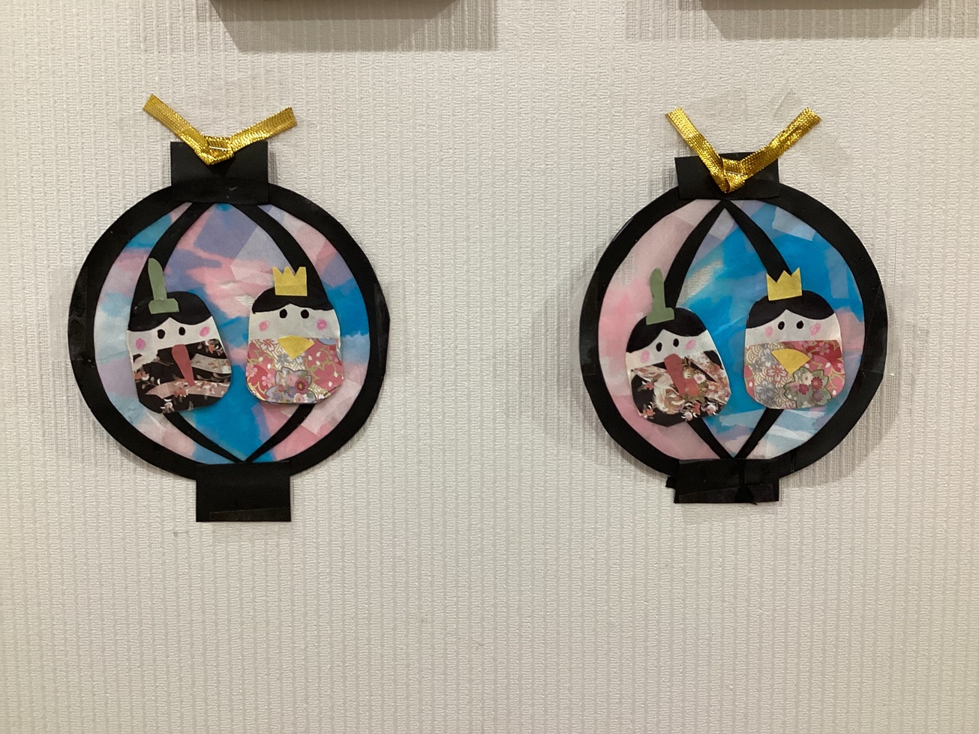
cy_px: 367
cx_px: 490
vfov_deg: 45.4
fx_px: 877
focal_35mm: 31
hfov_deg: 58.3
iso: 125
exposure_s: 1/50
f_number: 2.4
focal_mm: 3.3
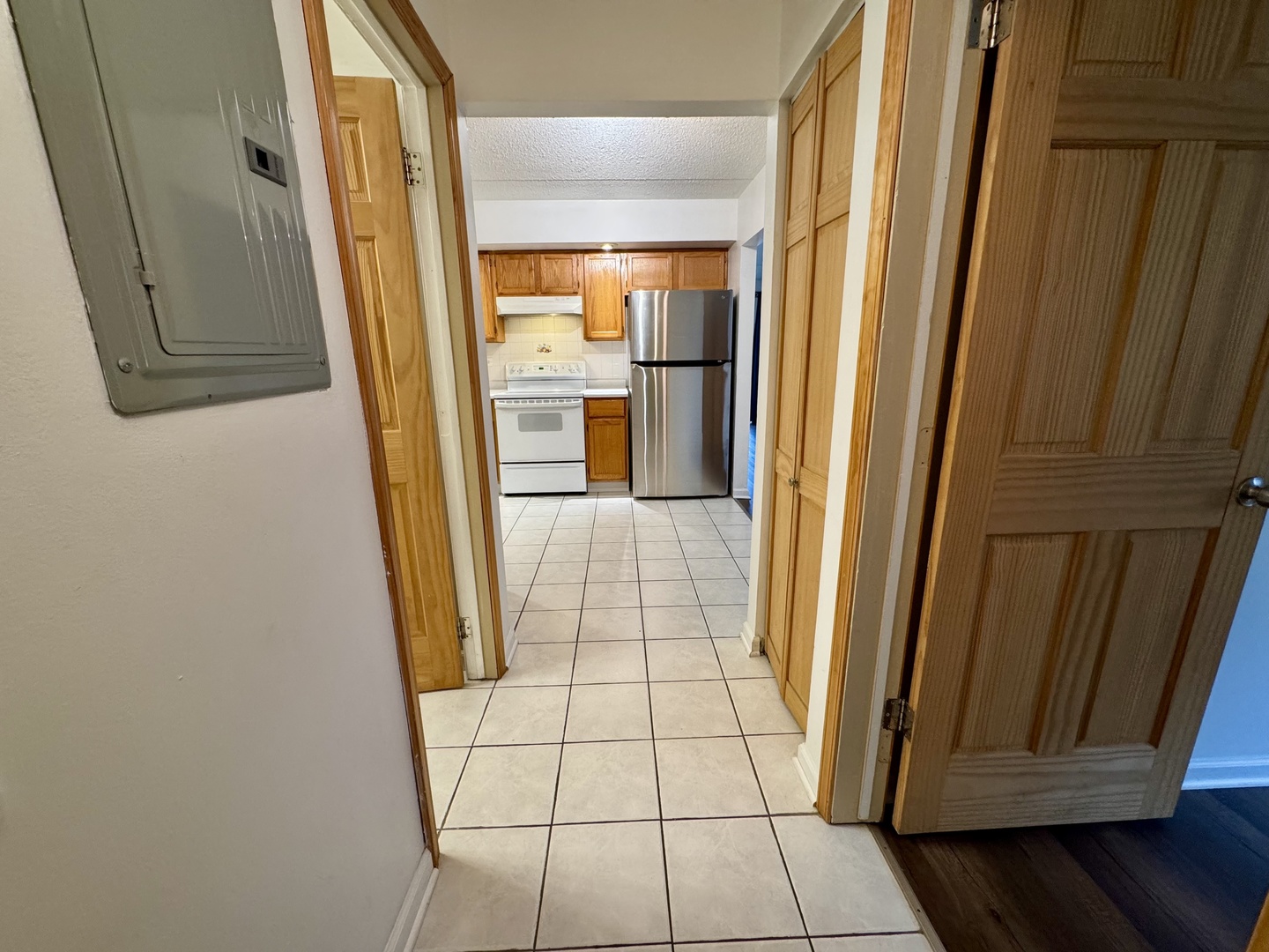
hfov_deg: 102.1
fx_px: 513
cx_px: 634
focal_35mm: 14
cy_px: 476
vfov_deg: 85.7
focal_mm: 2.22
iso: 250
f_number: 2.2
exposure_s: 1/60
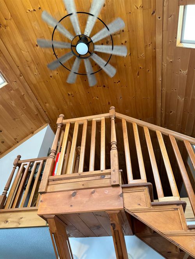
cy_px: 130
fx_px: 180
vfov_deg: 71.6
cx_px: 98
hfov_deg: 56.8
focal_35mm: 24
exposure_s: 1/60
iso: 320
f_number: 1.78
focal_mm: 6.76
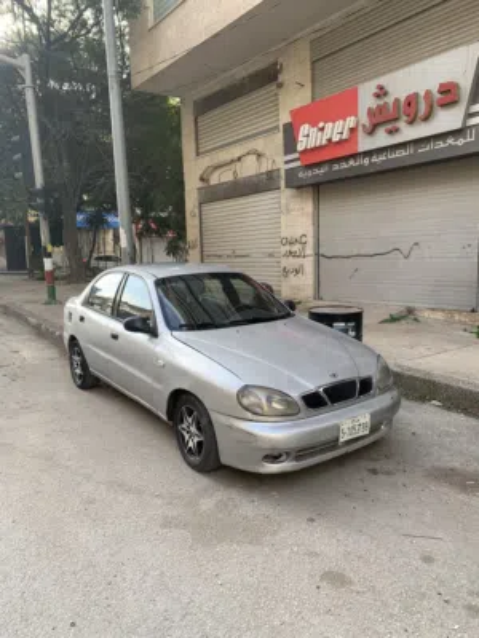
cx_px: 240
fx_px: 480
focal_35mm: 26
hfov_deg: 53.1
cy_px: 319
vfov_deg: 67.3
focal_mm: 4.25
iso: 25
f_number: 1.8
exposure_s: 1/248
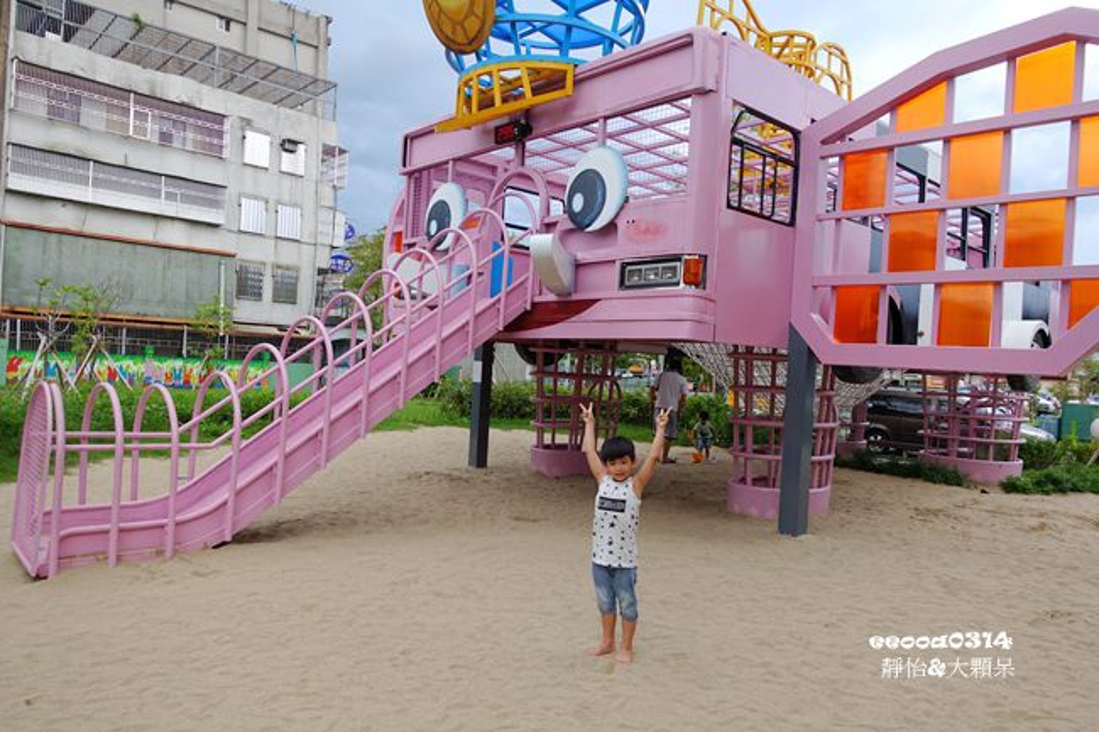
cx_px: 550
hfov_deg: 73.8
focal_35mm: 24
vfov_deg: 53.1
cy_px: 366
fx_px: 732
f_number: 2.8
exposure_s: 1/320
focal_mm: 8.8
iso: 125
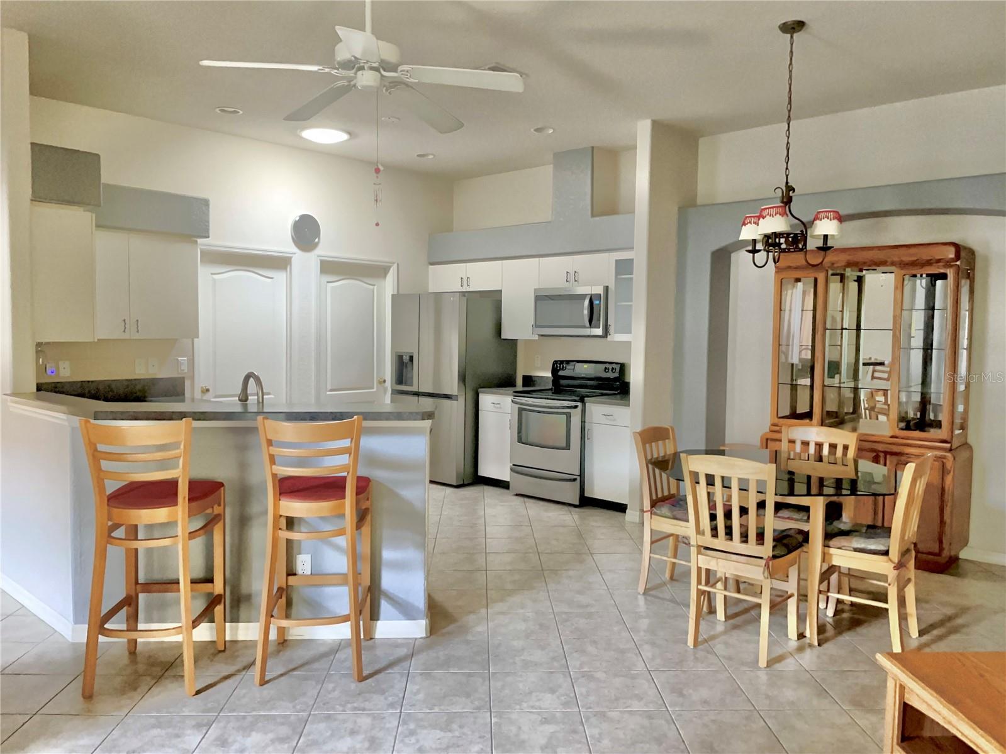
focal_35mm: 26
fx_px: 756
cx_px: 503
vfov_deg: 53.1
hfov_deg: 67.3
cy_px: 377
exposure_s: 1/26
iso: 800
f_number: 1.6
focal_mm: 4.2
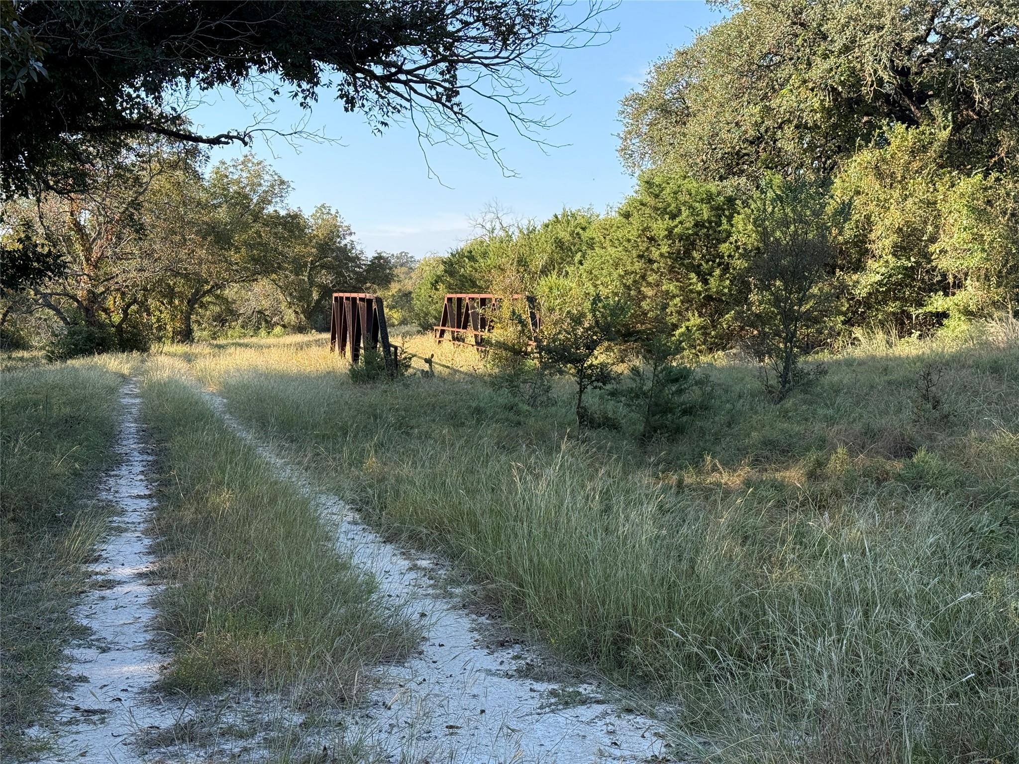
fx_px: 1413
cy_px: 382
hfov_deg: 39.7
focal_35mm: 48
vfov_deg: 30.3
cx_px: 510
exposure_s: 1/1185
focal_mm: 6.76
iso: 80
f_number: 1.78
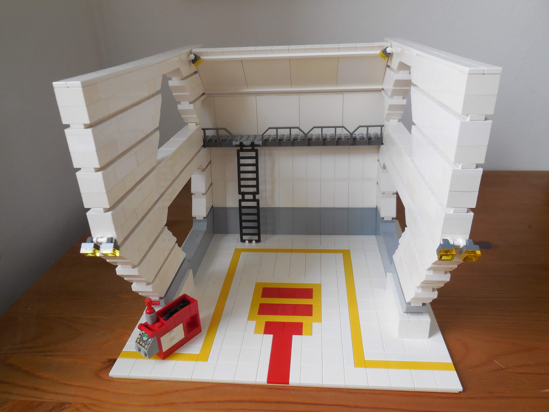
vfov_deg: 54.9
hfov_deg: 69.4
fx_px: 396
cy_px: 206
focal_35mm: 25
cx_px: 274
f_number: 3.1
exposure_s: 1/30
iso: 320
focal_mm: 4.5
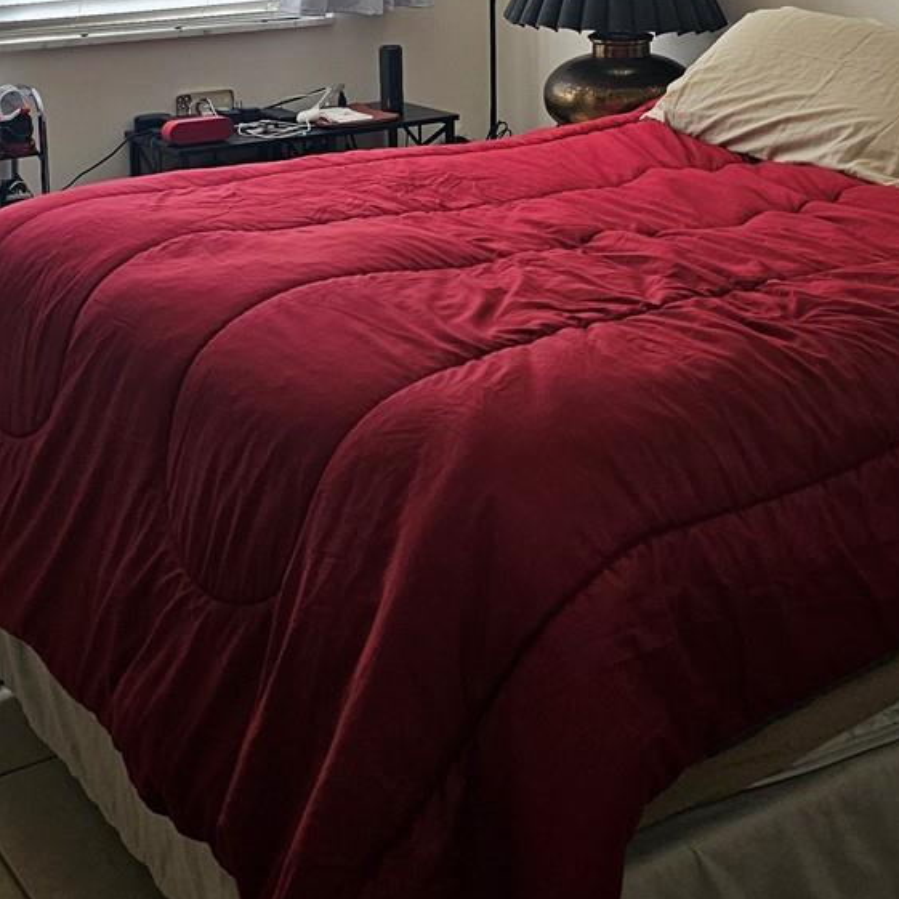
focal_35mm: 58
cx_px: 537
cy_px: -6
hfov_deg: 29.5
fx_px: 1704
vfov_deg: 27.8
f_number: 1.7
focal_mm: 6.3
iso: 80
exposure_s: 1/180
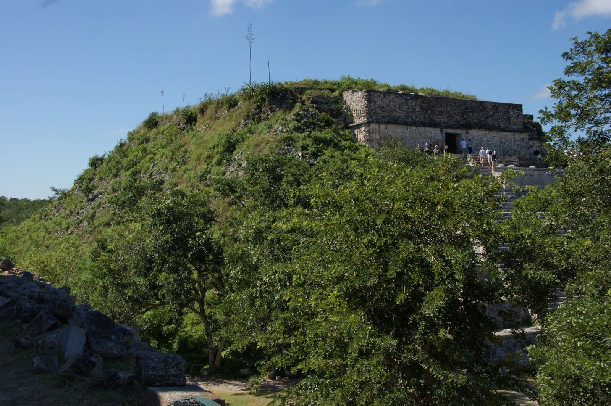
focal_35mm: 42
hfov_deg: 46.4
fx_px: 712
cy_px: 203
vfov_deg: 31.8
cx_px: 306
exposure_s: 1/125
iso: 100
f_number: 11
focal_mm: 28
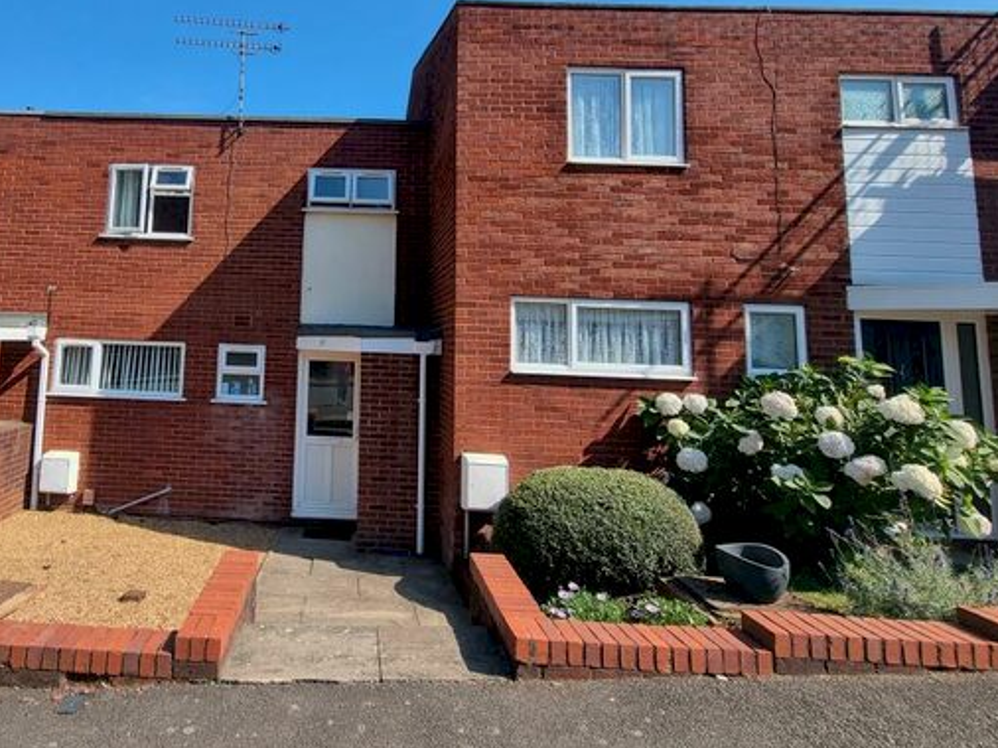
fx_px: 519
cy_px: 275
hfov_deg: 84.5
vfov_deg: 70.3
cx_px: 325
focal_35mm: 18
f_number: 2.2
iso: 50
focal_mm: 2.2
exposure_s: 1/1040
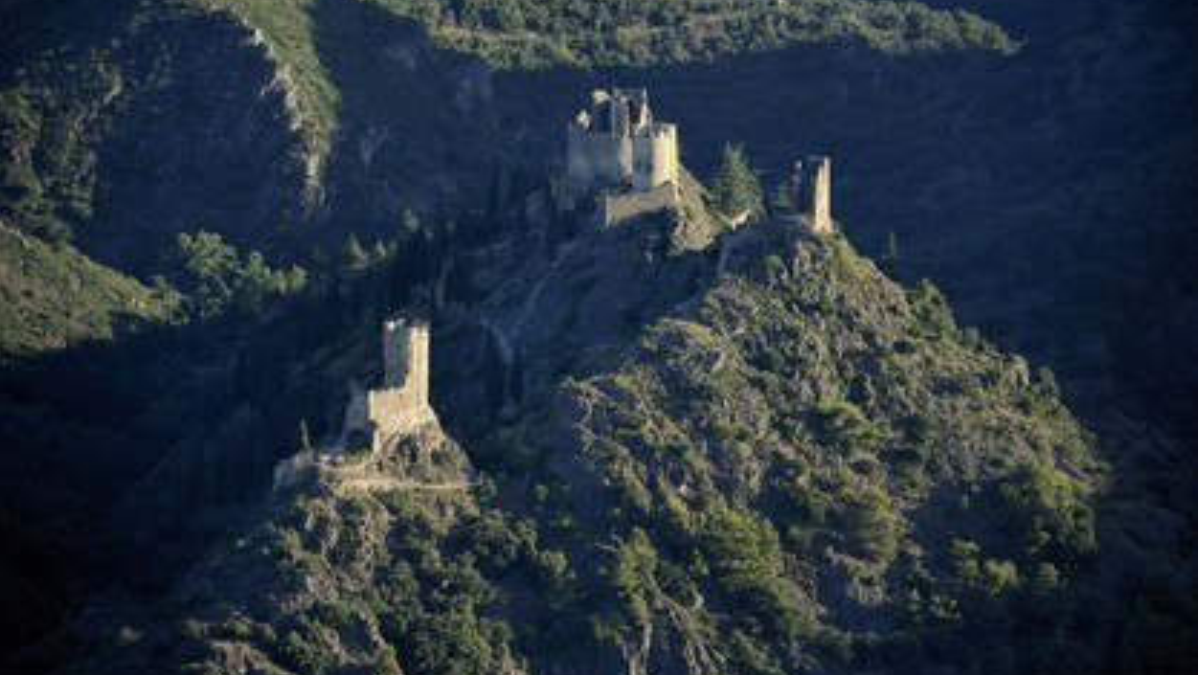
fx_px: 6706
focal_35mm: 211
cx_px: 600
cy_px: 313
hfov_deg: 10.2
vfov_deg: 5.8
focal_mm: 200
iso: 400
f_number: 5
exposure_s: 1/800
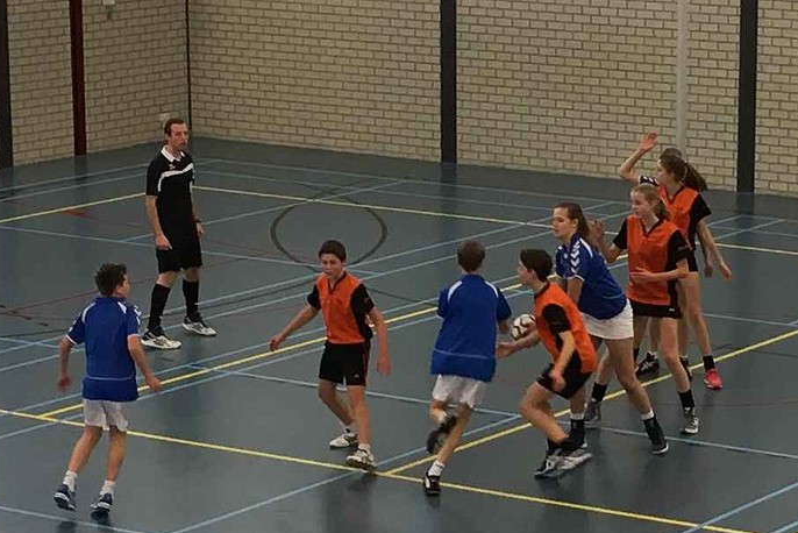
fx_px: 998
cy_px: 196
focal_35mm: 45
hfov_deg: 43.5
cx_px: 434
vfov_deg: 29.8
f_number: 2.2
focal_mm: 4.15
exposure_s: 1/33
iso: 32
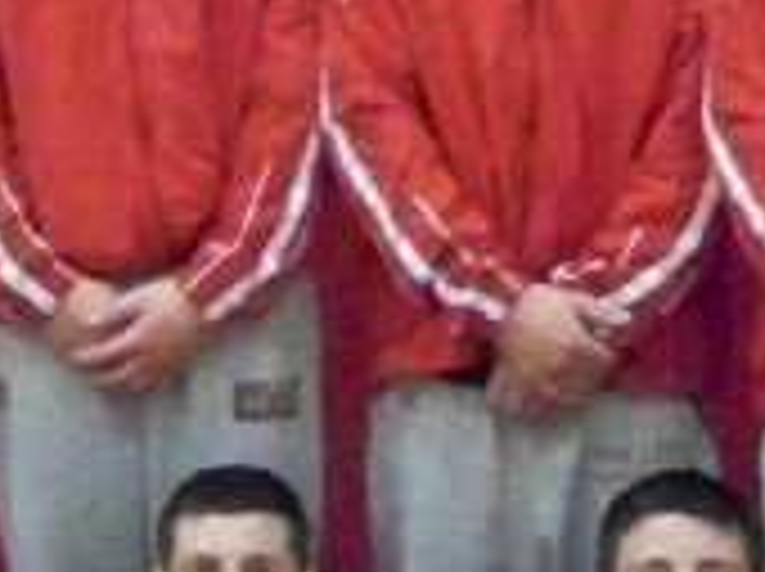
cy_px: 320
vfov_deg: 6.8
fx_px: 4789
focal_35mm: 217
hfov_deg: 9.1
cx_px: 558
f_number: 2.8
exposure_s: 1/200
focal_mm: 5.85
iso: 1600
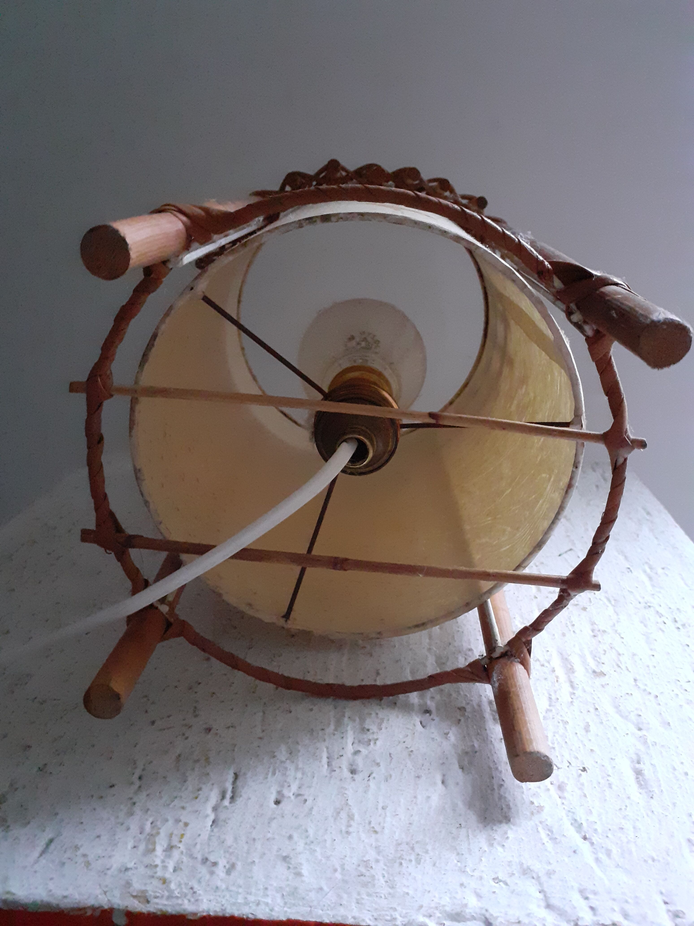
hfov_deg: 51.4
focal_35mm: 27
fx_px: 722
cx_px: 347
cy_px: 463
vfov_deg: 65.3
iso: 800
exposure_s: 1/20
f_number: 1.9
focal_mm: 3.6
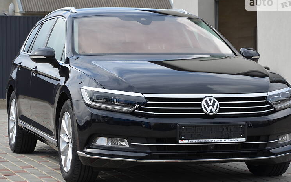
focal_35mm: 124
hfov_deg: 16.9
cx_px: 150
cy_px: 94
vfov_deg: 10.6
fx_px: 980
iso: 160
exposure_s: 1/250
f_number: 8
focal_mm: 75
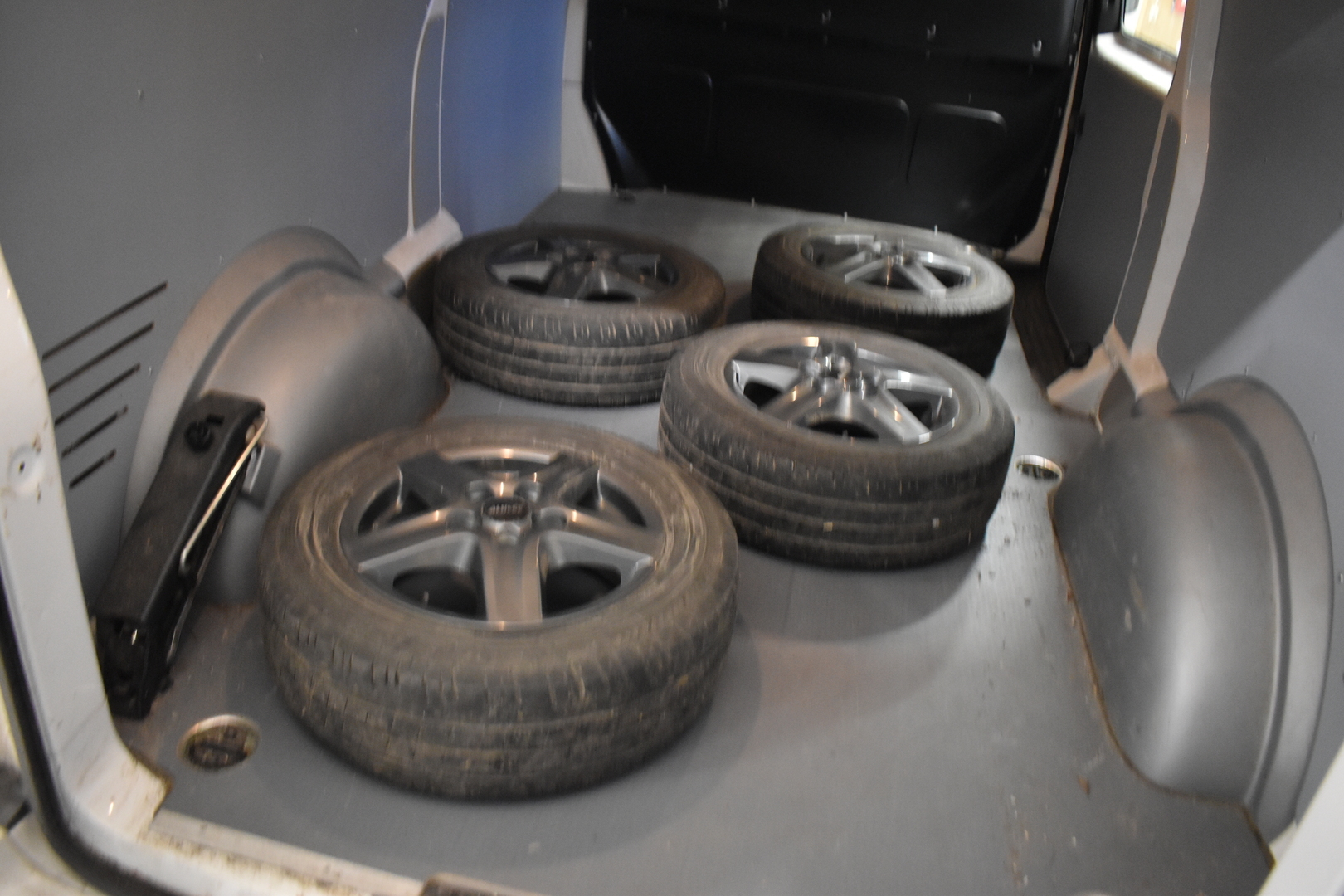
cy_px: 448
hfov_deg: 67.4
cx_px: 672
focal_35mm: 27
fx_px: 1008
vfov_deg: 47.9
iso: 3200
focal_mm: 18
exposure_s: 1/15
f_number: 3.5
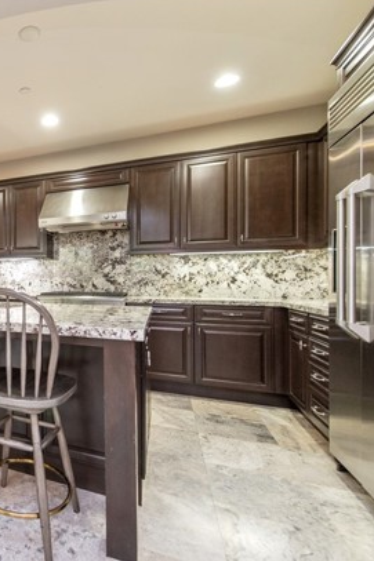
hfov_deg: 45.7
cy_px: 283
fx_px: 343
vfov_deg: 78.6
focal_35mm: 22
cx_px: -19
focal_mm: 14
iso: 2000
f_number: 4
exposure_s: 1/60
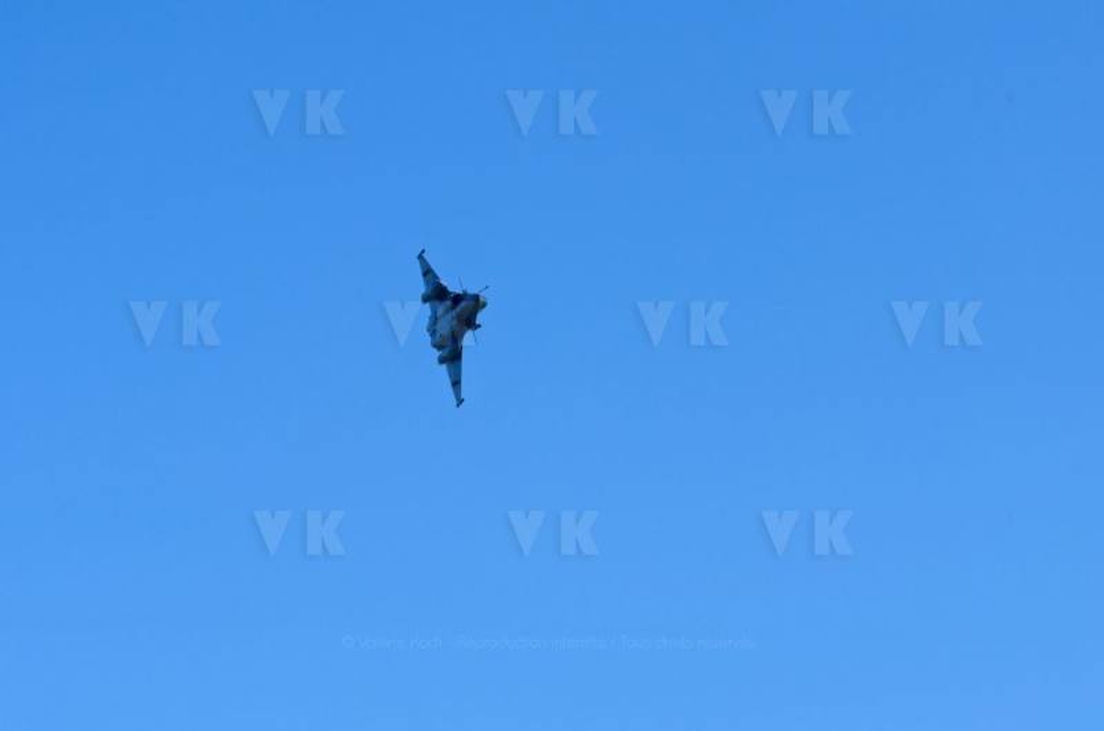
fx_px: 9182
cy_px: 366
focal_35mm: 300
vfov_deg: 4.6
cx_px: 552
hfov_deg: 6.9
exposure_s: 1/2000
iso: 100
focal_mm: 200
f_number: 11
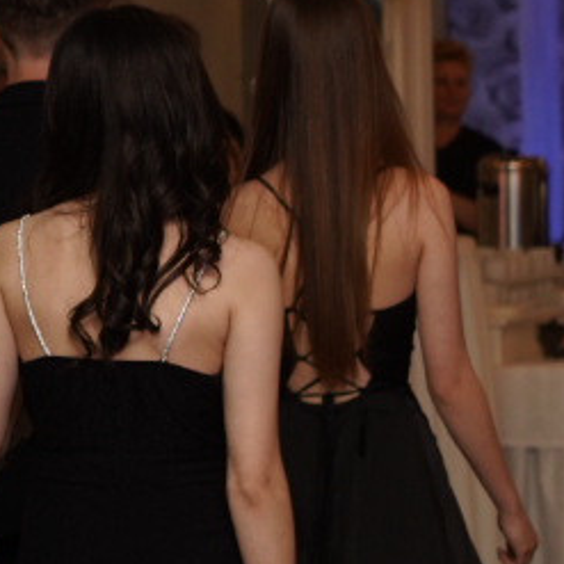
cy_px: 556
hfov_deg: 6.9
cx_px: 1468
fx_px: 4369
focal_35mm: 237
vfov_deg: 7.4
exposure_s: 1/100
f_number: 4.5
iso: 640
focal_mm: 53
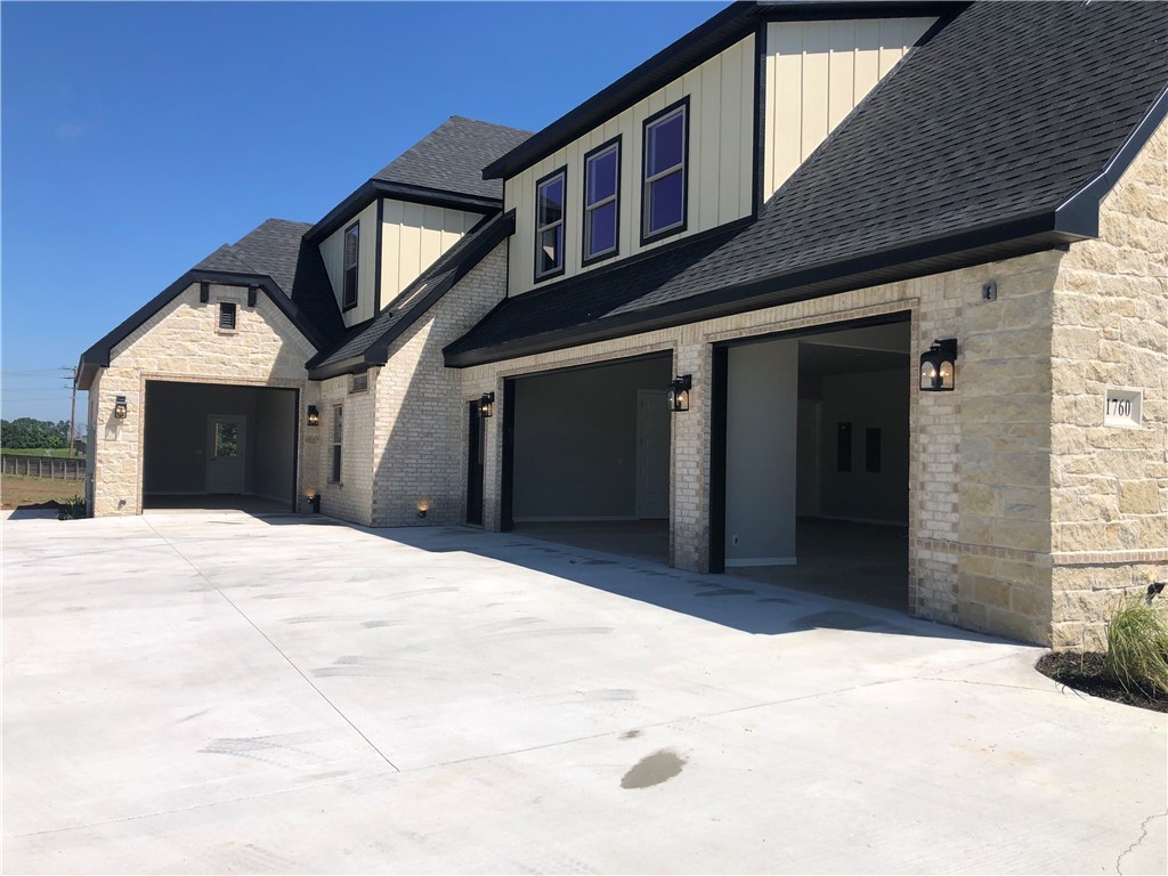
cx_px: 584
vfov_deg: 49.7
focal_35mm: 28
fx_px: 945
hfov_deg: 63.4
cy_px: 438
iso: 20
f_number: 1.8
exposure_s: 1/2667
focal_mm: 3.99
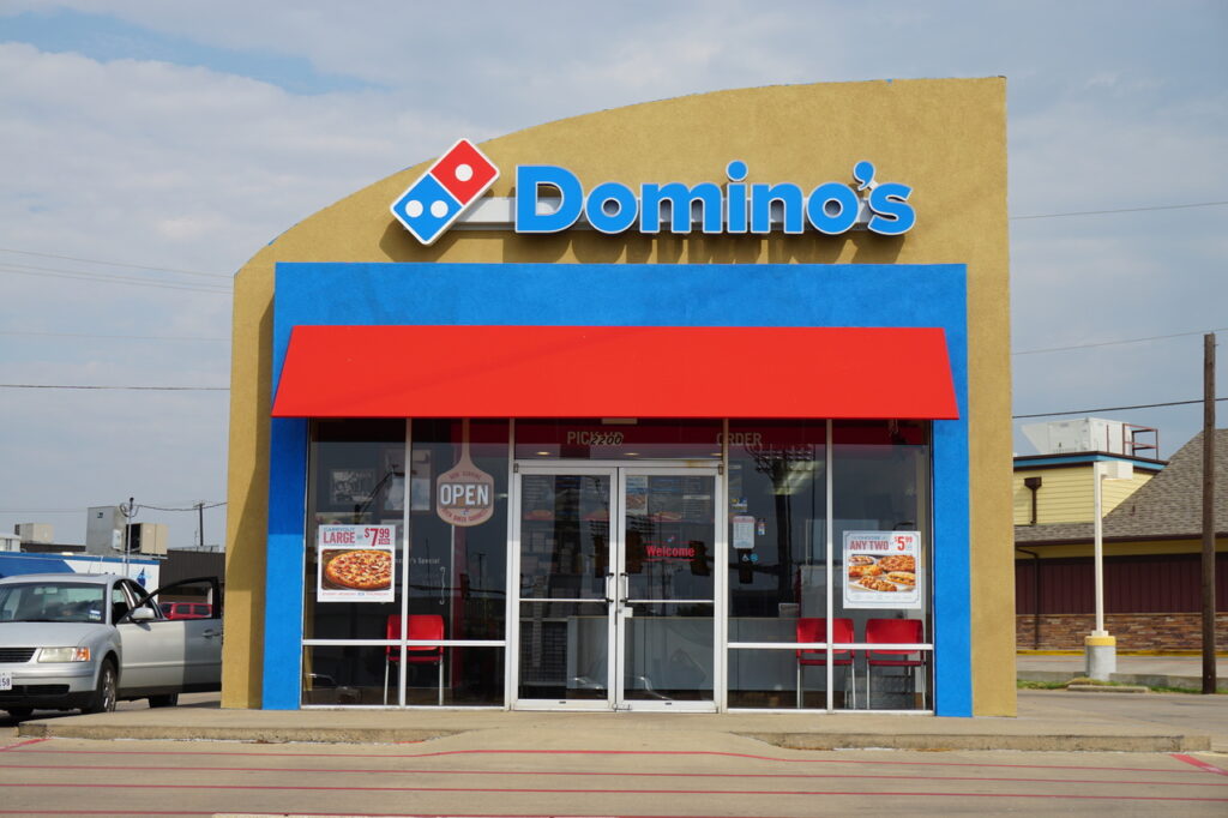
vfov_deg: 23.2
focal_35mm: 58
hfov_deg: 34.2
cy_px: 409
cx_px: 614
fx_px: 1995
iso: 100
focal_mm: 39
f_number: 11
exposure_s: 1/160
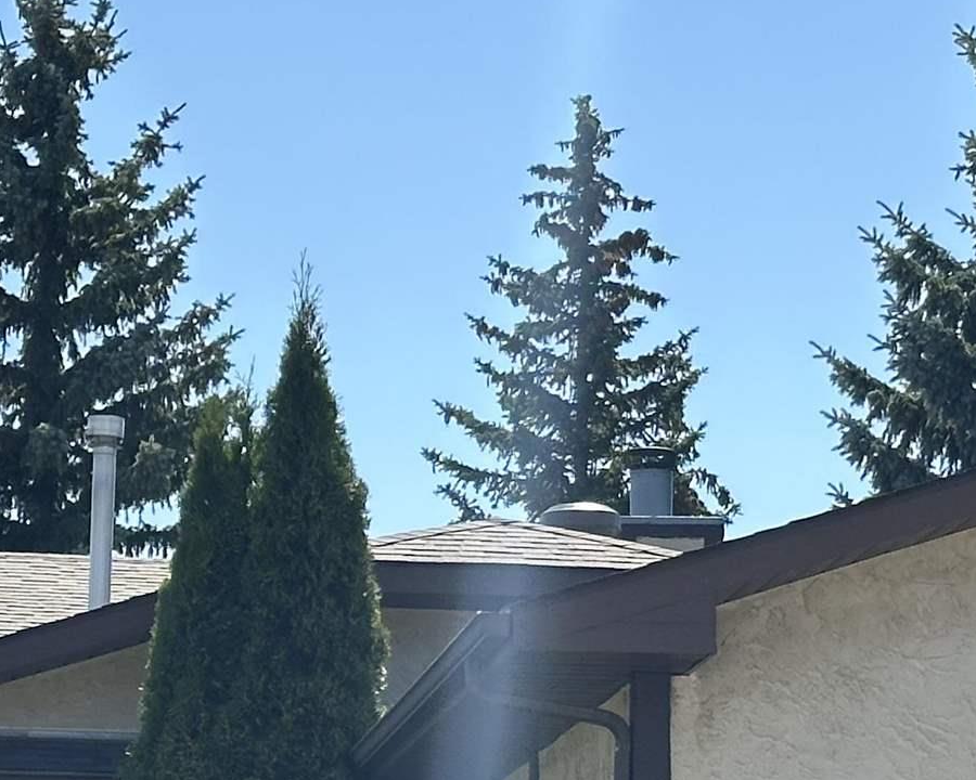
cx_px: 744
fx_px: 4622
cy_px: 767
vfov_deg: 9.6
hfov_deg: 12.0
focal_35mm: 160
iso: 64
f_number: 1.78
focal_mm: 6.86
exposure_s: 1/4367
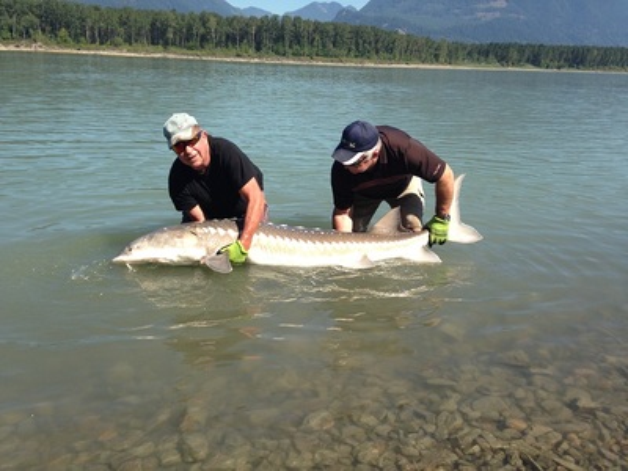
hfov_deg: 55.4
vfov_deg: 42.9
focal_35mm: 33
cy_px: 236
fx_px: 599
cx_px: 314
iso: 50
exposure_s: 1/1043
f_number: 2.4
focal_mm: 4.12
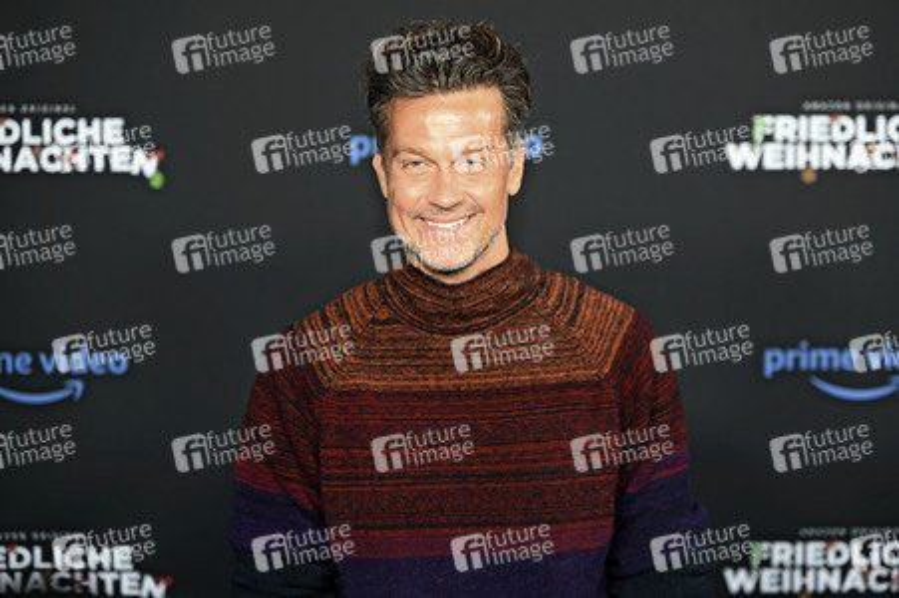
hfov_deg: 27.0
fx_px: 1871
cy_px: 299
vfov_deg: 18.2
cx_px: 450
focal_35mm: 75
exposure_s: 1/125
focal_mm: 75
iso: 500
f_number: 2.8
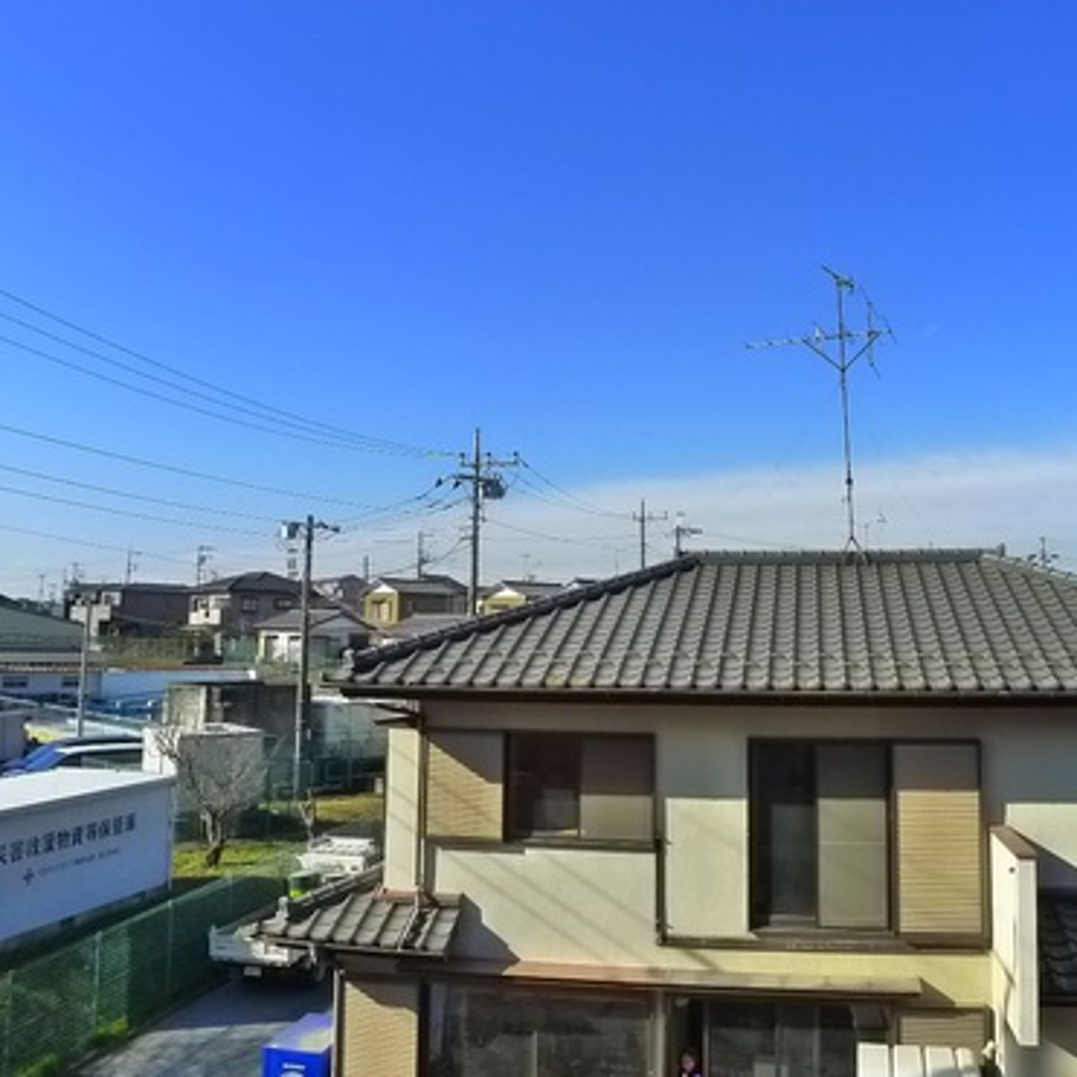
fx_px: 1408
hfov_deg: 41.7
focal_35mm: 40
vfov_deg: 41.7
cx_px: 642
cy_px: 451
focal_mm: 5.1
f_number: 4
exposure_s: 1/1000
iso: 400
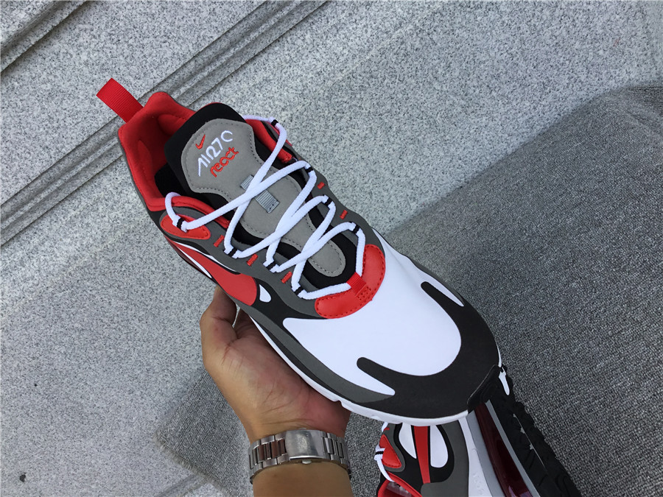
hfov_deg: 58.4
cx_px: 332
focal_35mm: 31
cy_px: 248
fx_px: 594
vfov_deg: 45.4
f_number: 2.4
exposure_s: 1/250
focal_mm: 3.3
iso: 25
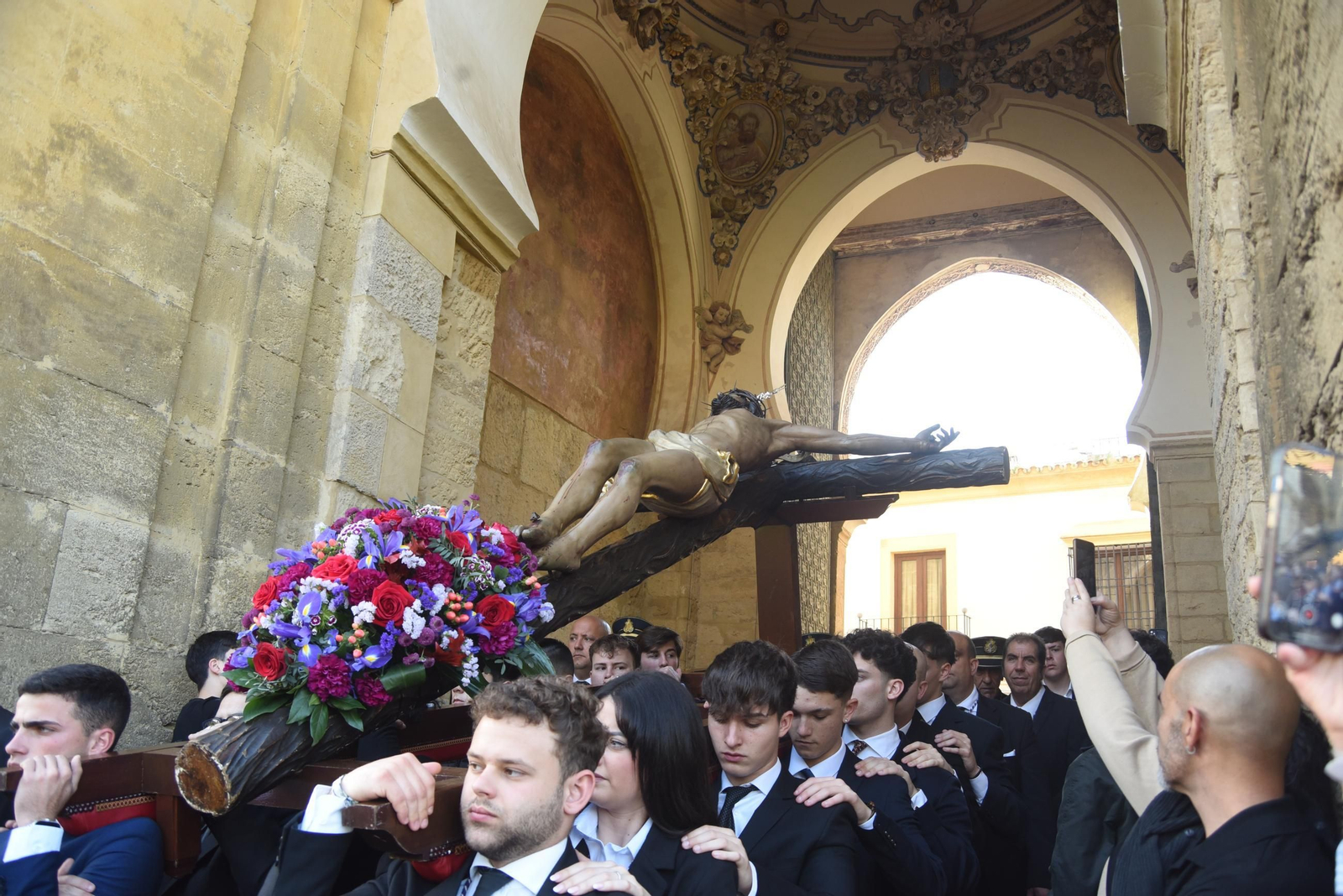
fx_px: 1082
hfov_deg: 63.6
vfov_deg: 45.0
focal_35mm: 29
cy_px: 448
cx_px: 672
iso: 800
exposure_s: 1/160
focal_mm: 29
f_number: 6.3
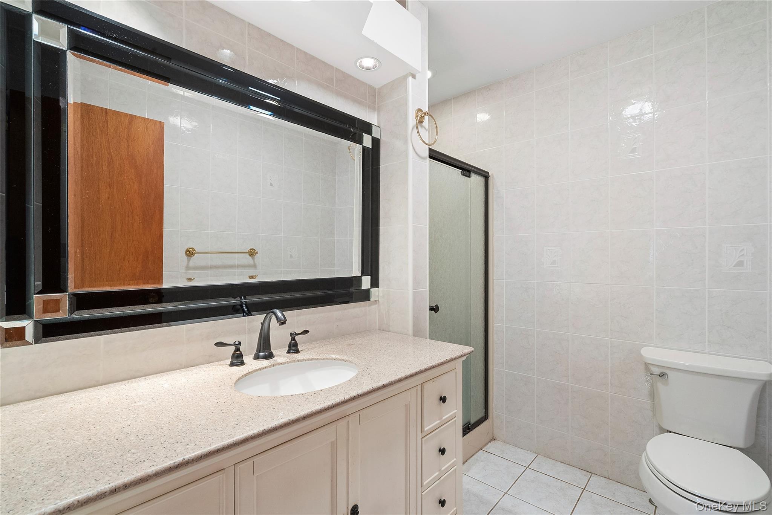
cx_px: 386
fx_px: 343
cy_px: 258
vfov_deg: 73.8
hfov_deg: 96.7
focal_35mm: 16
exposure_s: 1/3.33
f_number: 14
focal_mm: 16
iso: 800
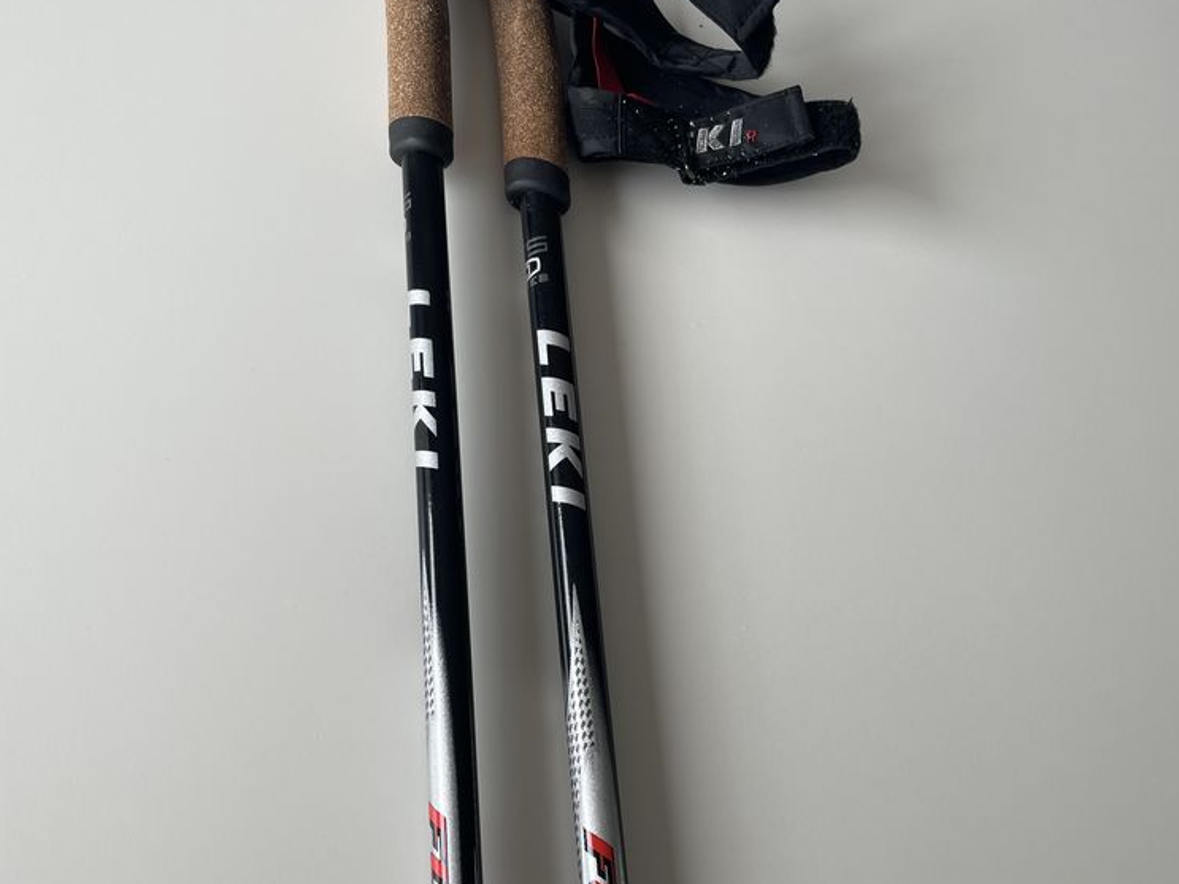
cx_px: 592
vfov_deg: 40.3
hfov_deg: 52.6
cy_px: 568
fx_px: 1192
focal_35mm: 35
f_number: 1.6
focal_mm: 4.2
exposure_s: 1/121
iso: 32
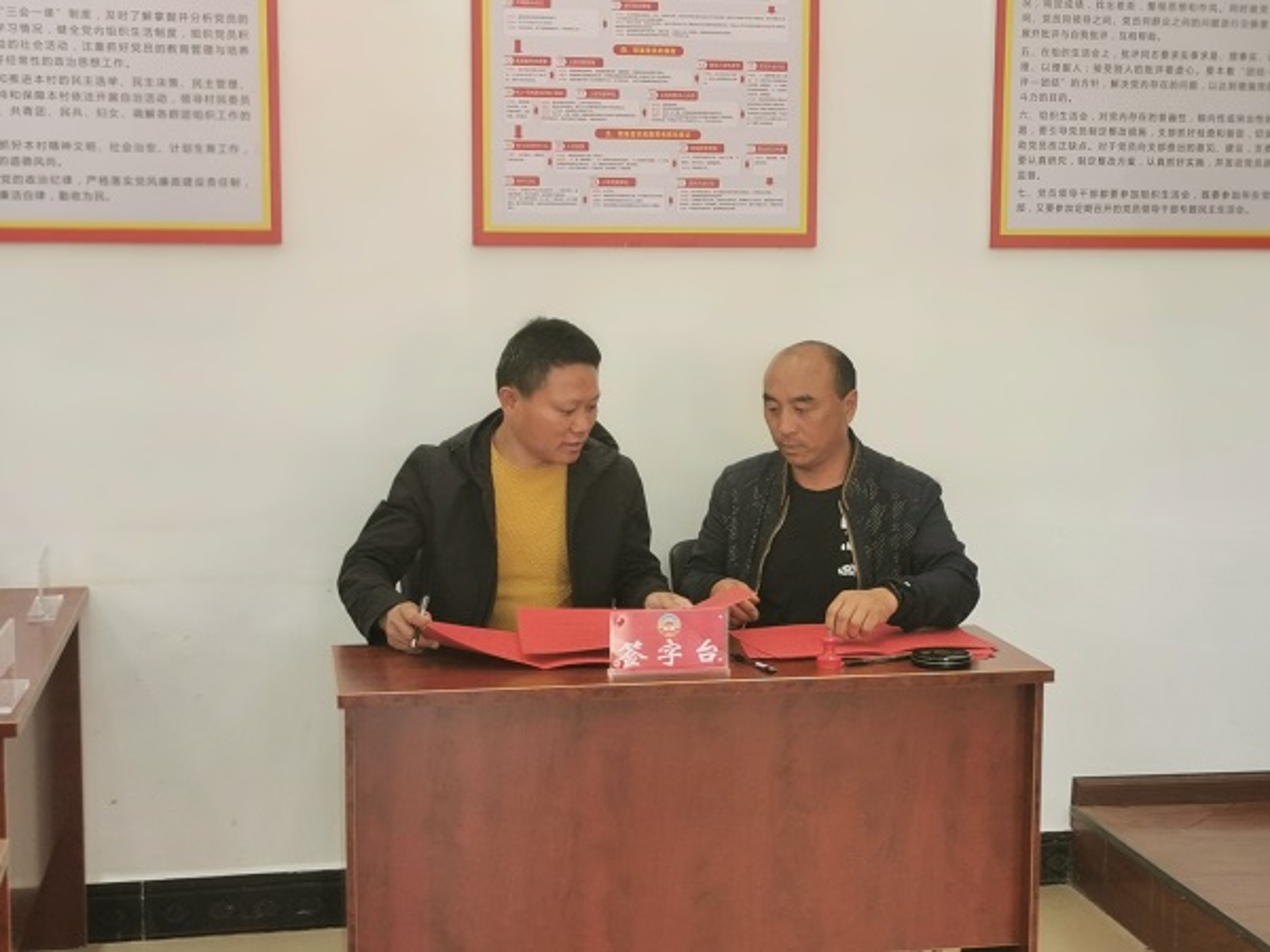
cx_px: 635
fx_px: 2055
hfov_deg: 34.3
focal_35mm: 56
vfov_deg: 26.1
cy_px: 476
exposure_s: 1/100
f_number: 1.8
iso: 50
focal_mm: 5.58
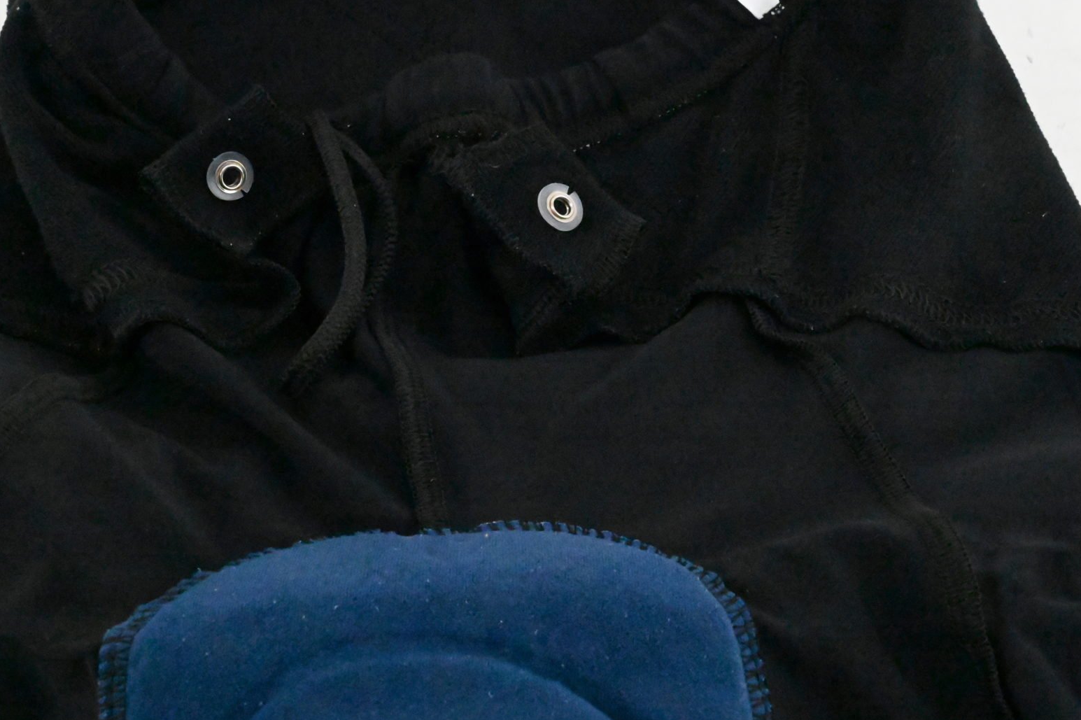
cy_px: 345
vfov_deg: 15.7
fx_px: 2611
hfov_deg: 23.4
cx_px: 491
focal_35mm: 87
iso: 51200
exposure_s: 1/640
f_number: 20
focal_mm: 70
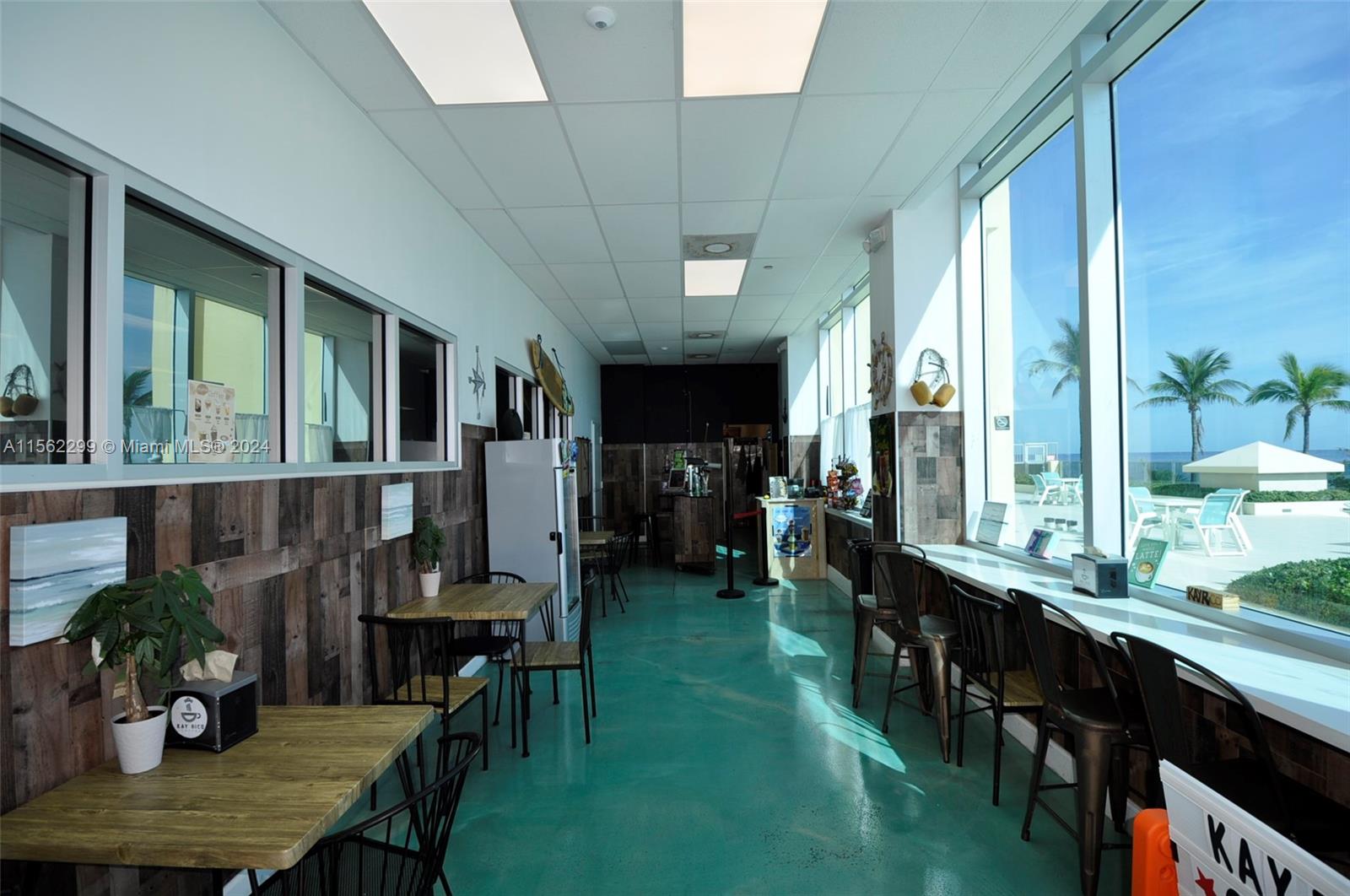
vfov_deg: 71.9
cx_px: 675
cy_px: 448
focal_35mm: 16
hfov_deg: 95.1
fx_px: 618
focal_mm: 11
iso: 200
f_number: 5
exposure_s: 1/200
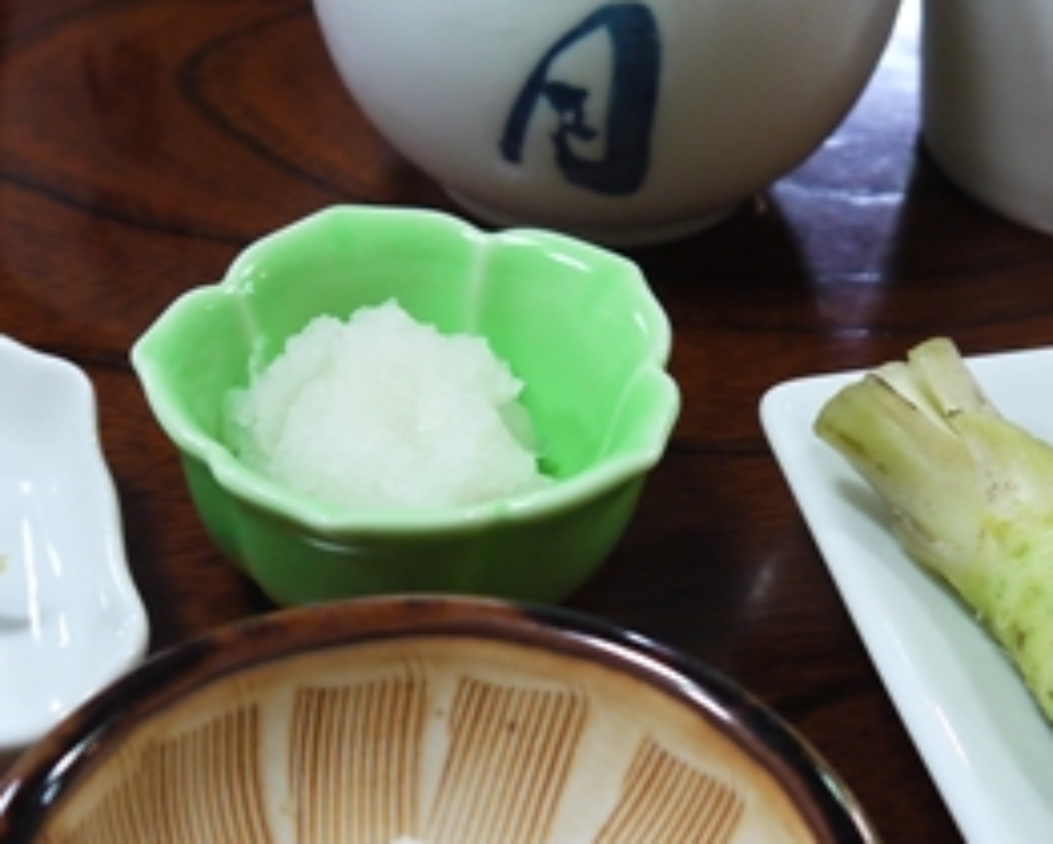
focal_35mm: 67
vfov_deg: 22.8
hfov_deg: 27.9
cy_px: 414
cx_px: 792
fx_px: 2090
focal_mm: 16
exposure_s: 1/10
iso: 400
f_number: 3.8
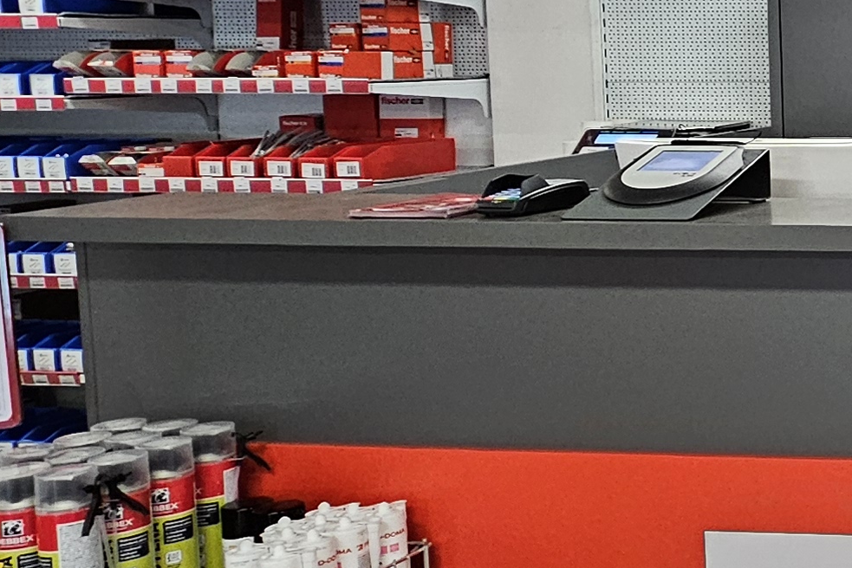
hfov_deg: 25.1
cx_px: 1351
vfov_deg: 24.4
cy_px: 145
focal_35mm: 55
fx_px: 1302
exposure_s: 1/71
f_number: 2.2
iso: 200
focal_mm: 2.2
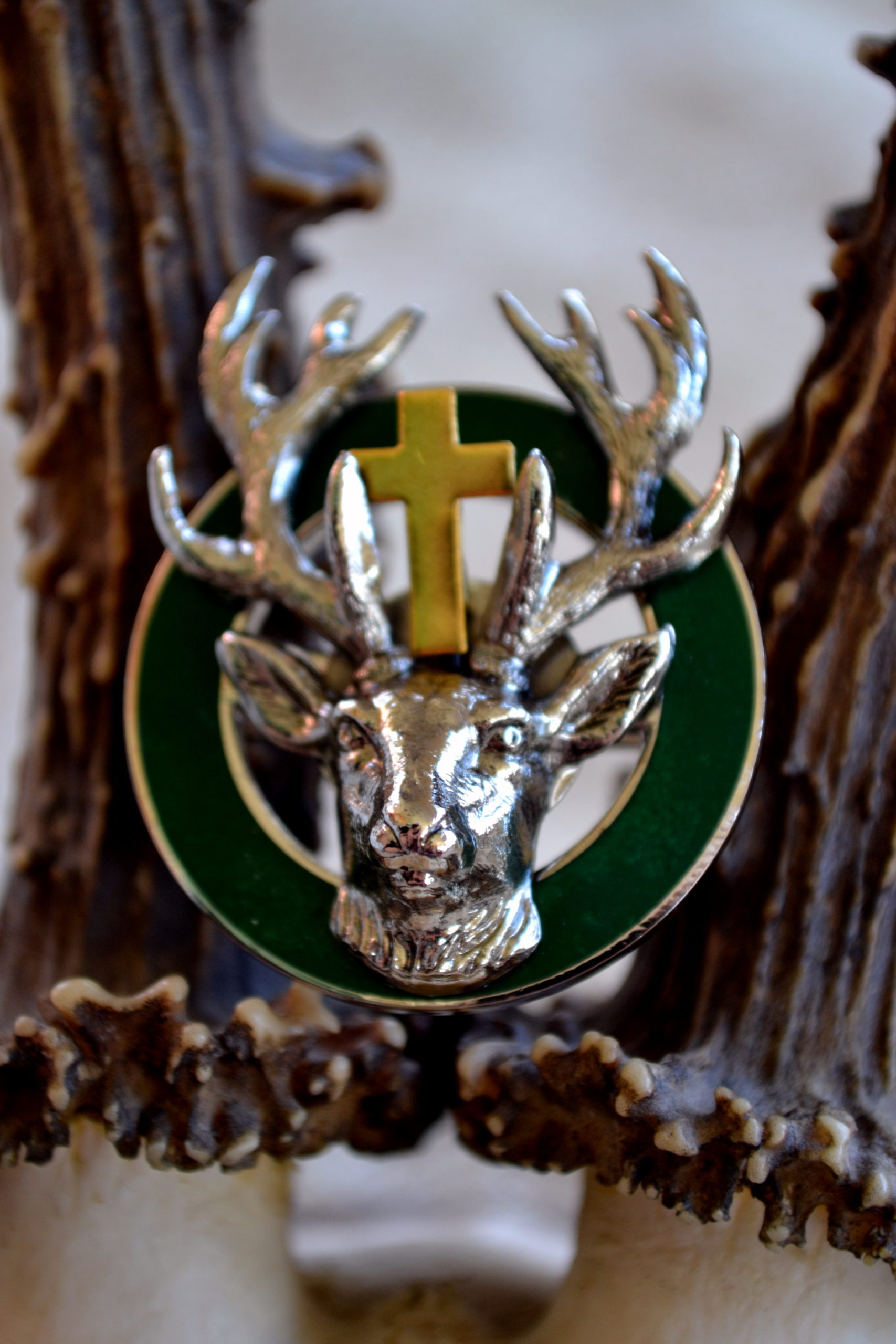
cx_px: 448
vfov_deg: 24.6
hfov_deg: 16.6
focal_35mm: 82
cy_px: 672
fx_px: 3079
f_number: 5.6
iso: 450
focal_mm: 55
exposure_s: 1/15
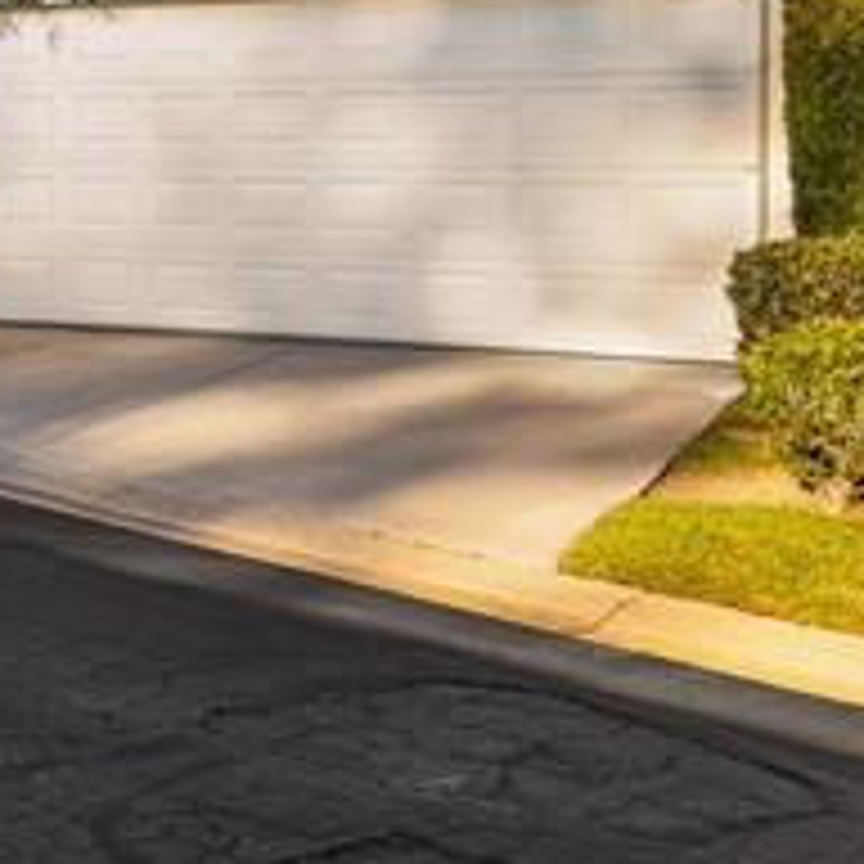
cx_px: -414
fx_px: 1836
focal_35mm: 65
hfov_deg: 22.1
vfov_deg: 25.9
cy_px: 140
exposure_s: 1/250
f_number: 9
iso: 100
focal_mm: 23
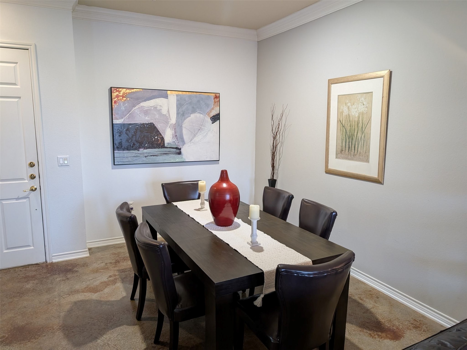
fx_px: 324
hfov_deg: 71.6
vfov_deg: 56.8
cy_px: 175
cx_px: 234
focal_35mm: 24
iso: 269
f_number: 1.68
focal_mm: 6.9
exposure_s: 1/40
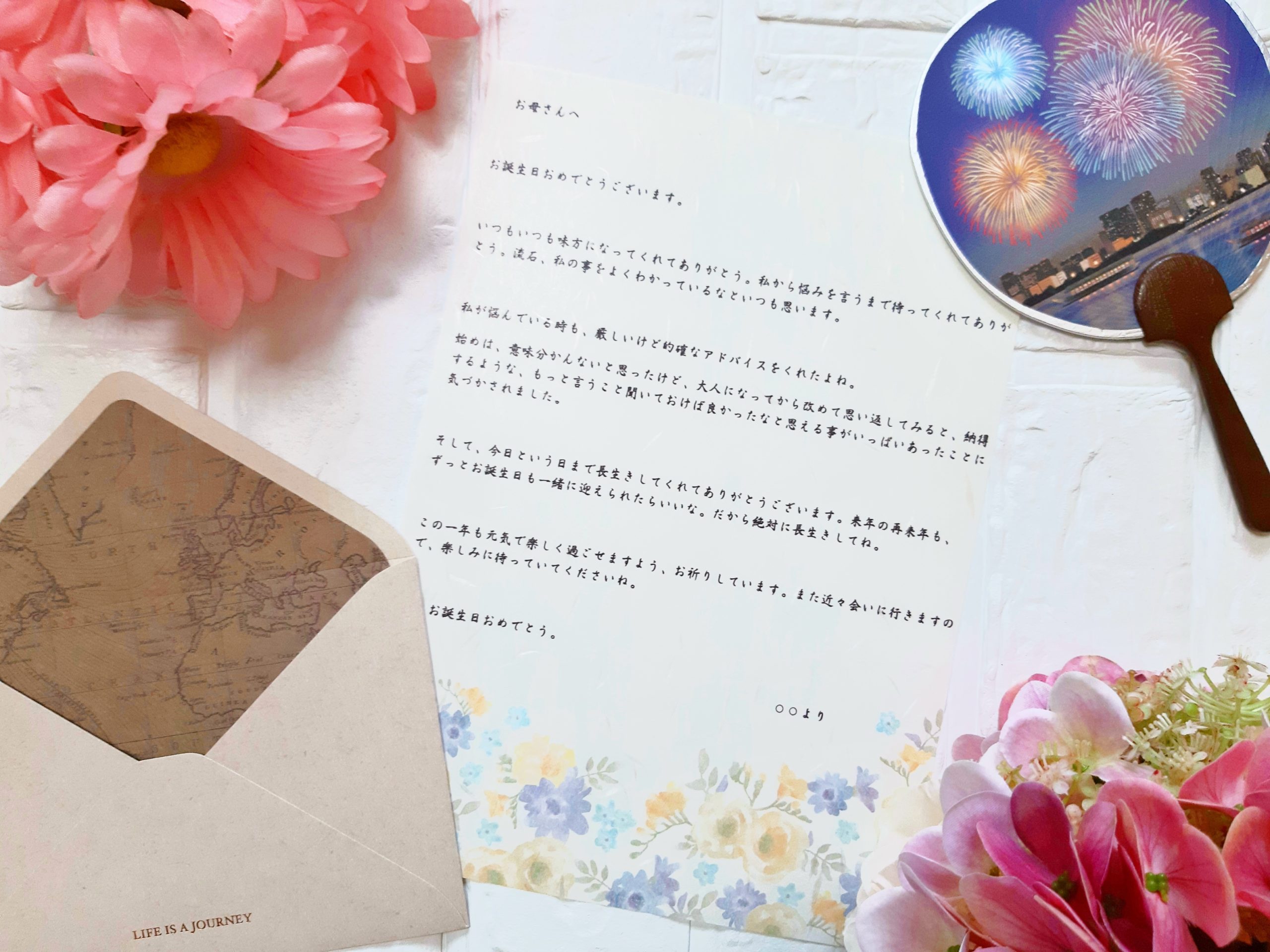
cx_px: 635
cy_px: 476
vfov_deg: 53.1
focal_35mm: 26
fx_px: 954
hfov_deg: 67.3
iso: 64
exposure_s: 1/50
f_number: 1.7
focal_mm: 3.93
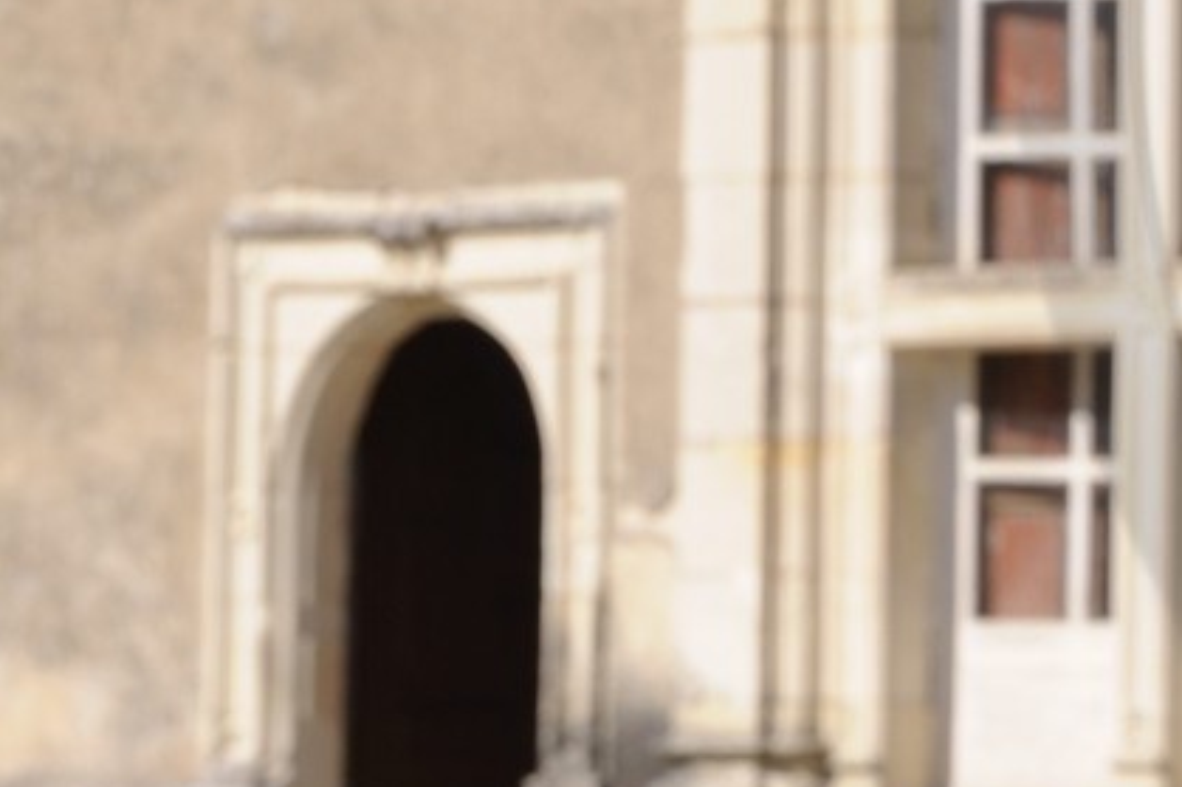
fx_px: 8763
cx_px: 2164
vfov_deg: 5.1
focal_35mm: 267
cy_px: 25
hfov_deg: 7.5
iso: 200
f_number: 16
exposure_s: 1/160
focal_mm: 70
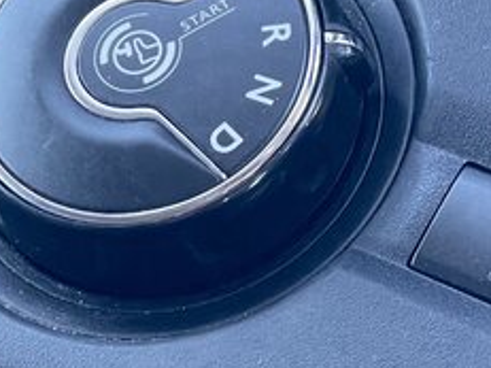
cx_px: 206
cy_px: -62
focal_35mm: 180
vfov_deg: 8.2
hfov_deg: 11.0
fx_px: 2552
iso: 320
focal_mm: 6
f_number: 2
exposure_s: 1/60
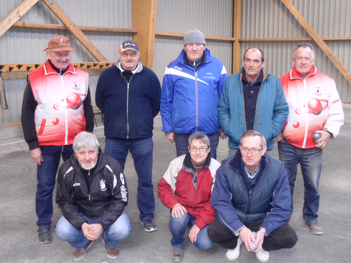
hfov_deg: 46.8
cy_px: 132
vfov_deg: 36.0
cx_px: 176
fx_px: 406
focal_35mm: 40
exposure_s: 1/45
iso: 400
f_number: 3.6
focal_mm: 6.5
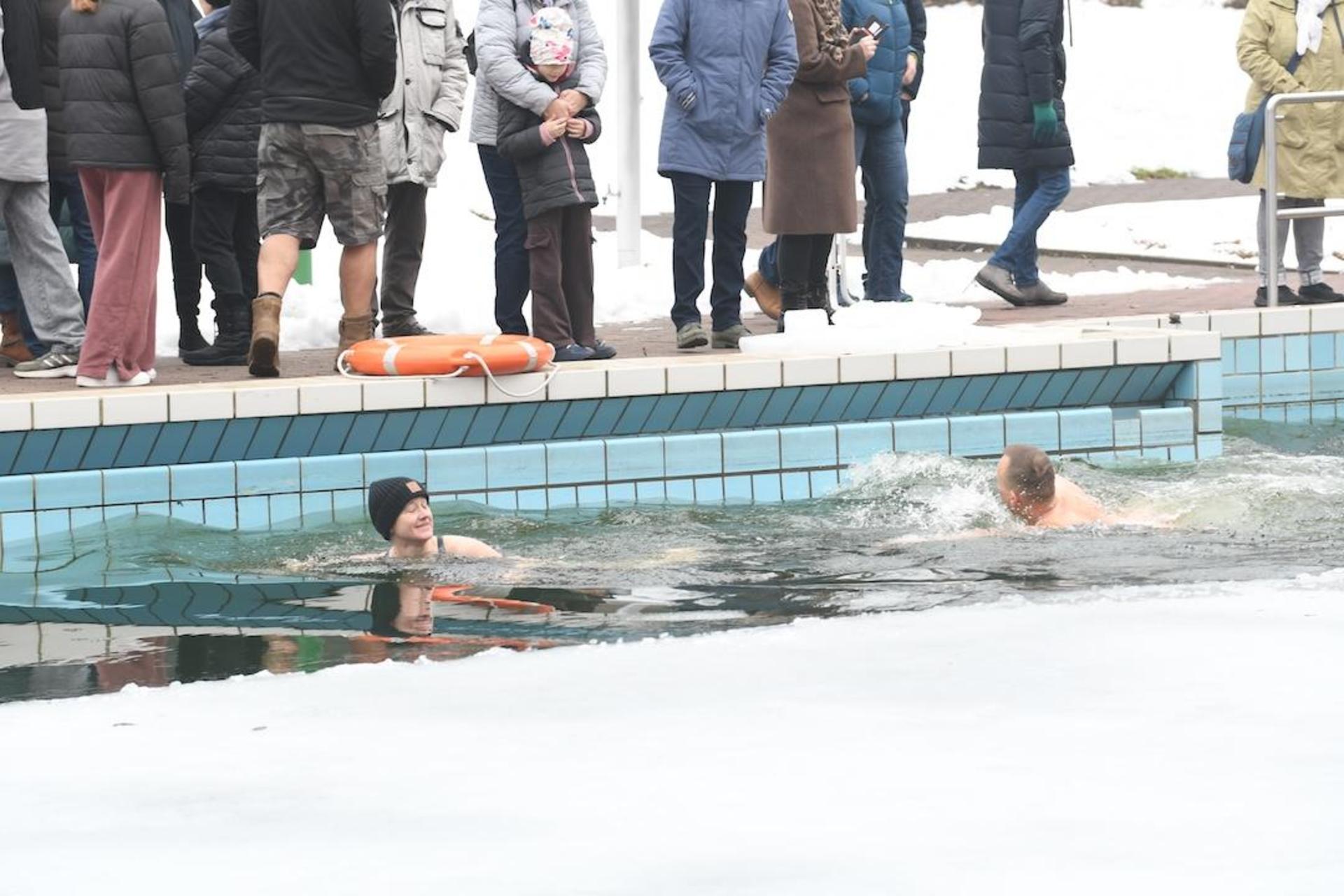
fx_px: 5600
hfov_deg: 13.7
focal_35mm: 150
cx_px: 672
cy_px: 448
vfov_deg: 9.1
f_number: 3.5
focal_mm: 100
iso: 400
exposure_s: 1/250
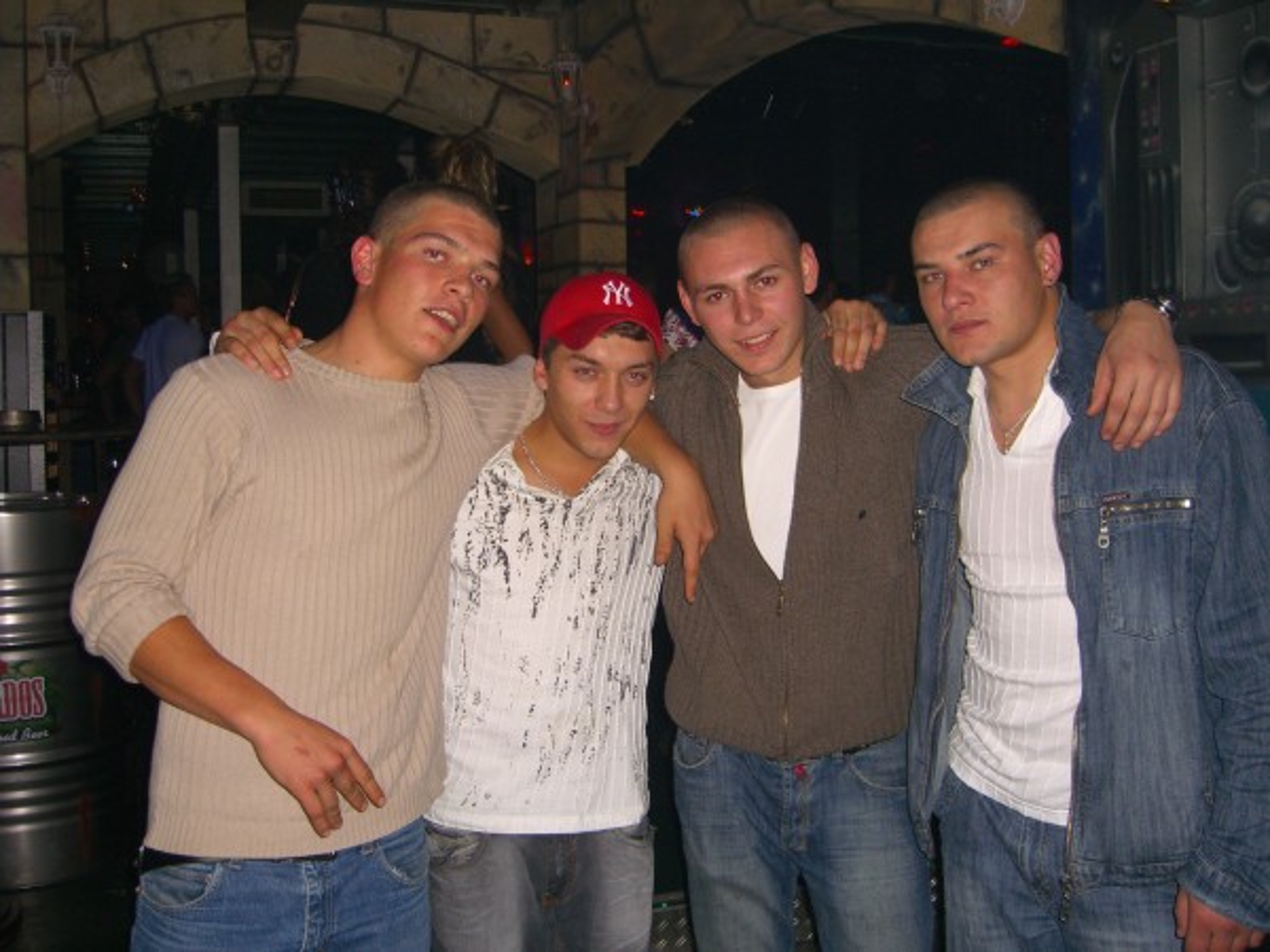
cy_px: 476
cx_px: 635
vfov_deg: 37.7
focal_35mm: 38
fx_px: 1394
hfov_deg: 49.0
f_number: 2.8
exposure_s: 1/60
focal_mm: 7.9
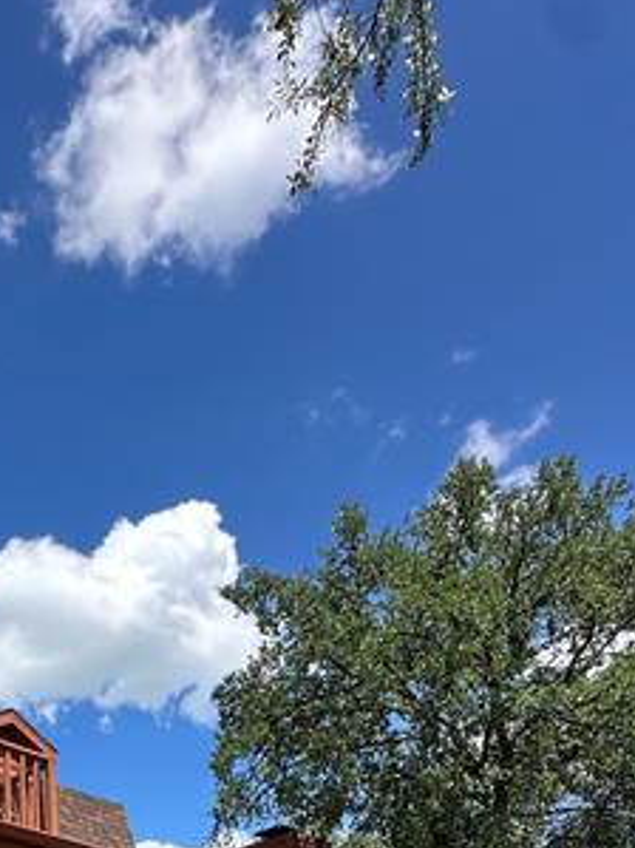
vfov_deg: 40.1
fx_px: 881
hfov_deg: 36.1
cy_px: 964
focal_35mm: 36
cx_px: 14
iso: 40
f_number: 2.2
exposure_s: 1/1171
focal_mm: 2.22
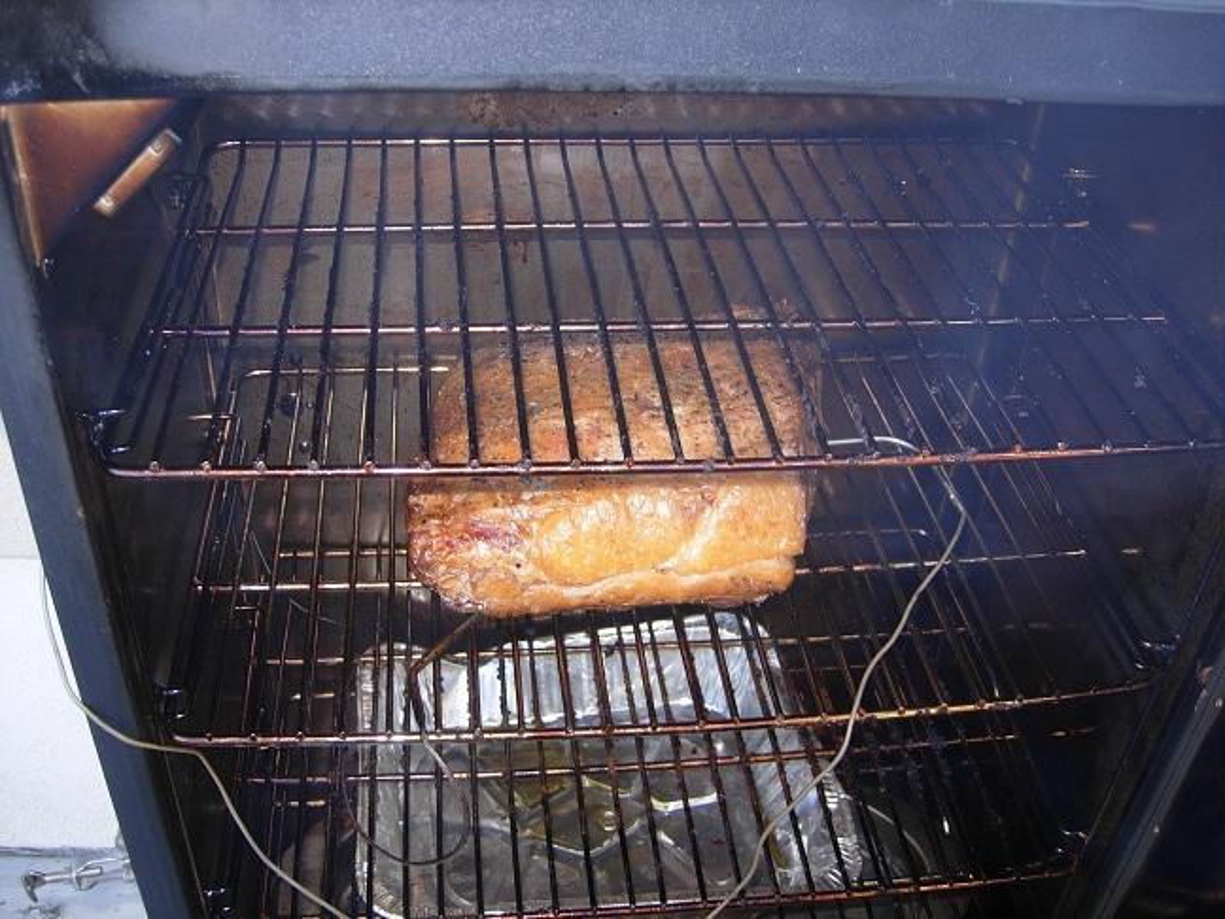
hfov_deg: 51.4
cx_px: 612
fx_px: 1274
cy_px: 460
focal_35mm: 36
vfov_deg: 39.7
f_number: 2.7
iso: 50
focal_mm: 7.5
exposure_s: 1/45.2
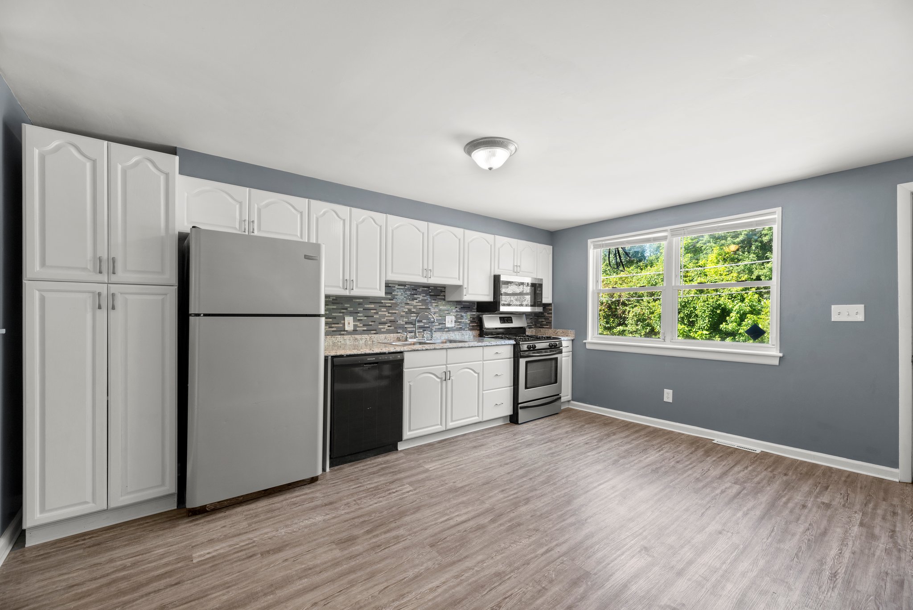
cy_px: 305
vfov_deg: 81.3
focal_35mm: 14
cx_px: 456
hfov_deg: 104.2
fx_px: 355
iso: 250
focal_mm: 14
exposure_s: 1/8
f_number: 8
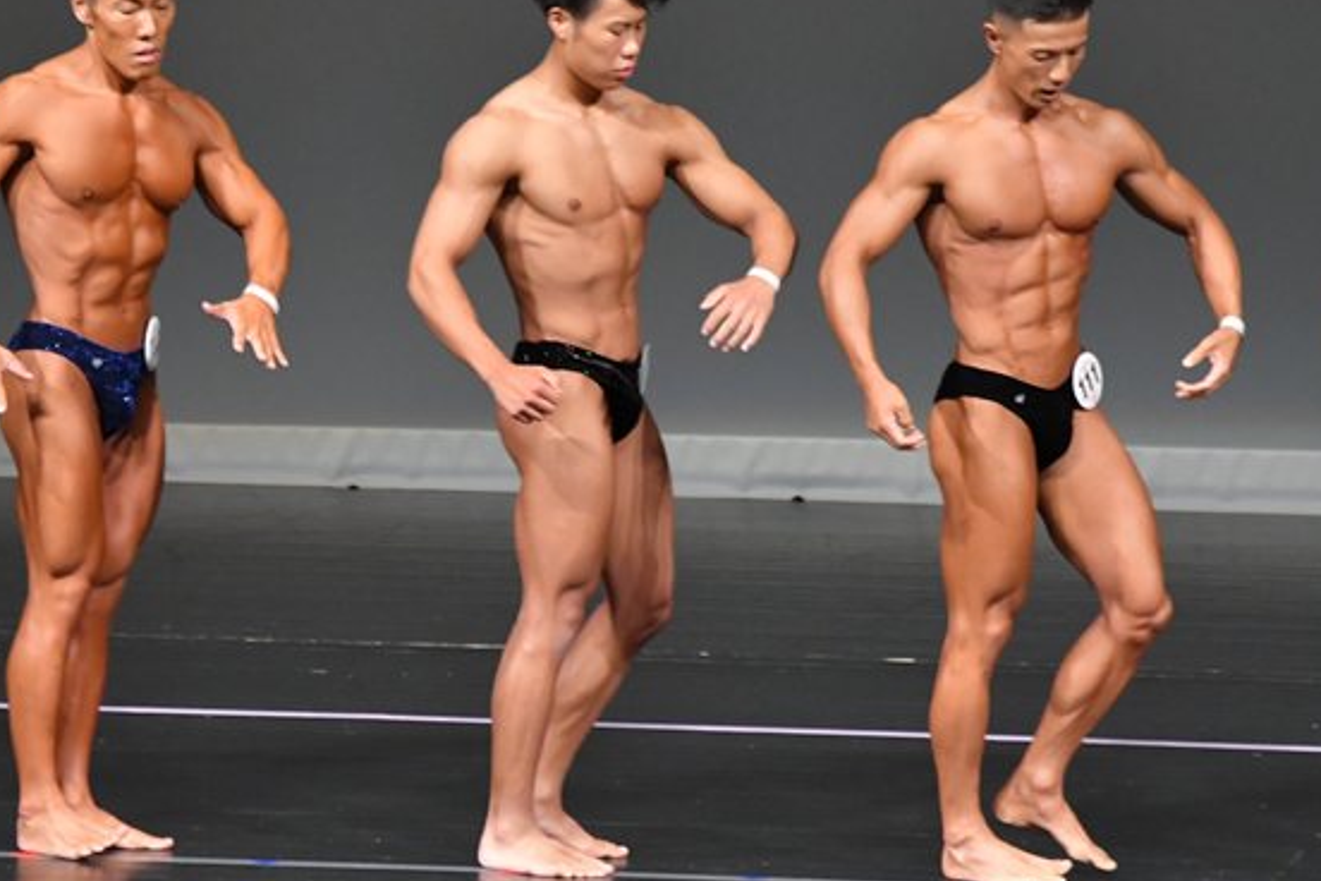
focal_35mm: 442
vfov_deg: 3.1
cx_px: 513
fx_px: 16218
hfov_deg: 4.7
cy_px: 433
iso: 5000
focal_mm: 210
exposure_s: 1/400
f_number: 5.6
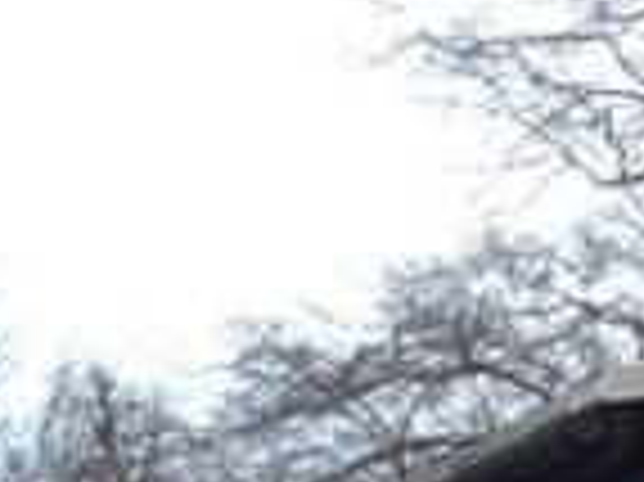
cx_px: 820
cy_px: 905
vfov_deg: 9.5
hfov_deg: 13.0
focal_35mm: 147
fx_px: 2733
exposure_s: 1/24
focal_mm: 4.28
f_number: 2.4
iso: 50
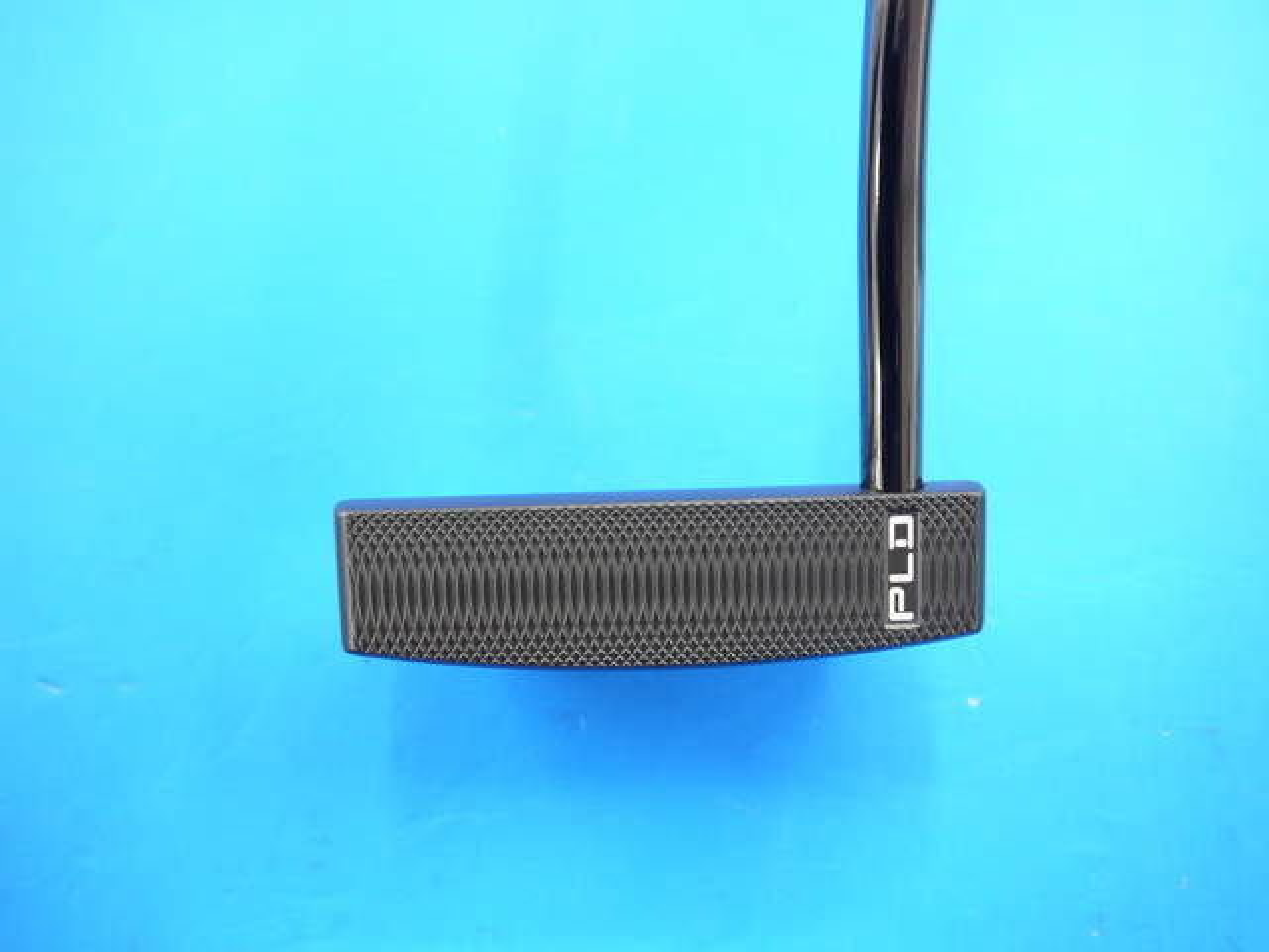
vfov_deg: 44.2
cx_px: 634
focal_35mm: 32
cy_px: 476
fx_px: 1173
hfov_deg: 56.8
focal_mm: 16
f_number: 3.8
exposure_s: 1/100
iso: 800
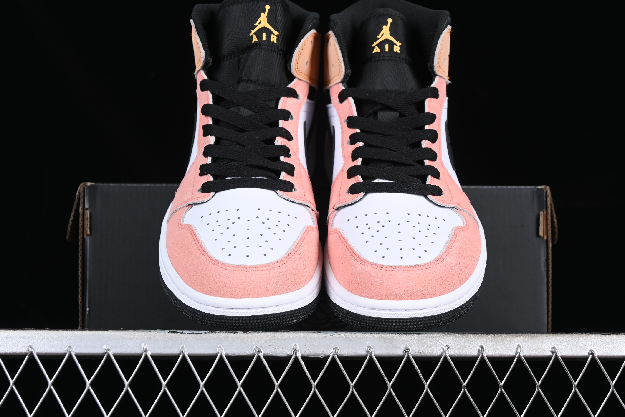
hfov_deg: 26.6
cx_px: 316
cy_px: 207
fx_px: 1319
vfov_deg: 18.0
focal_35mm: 76
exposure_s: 1/80
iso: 160
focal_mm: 50
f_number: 7.1
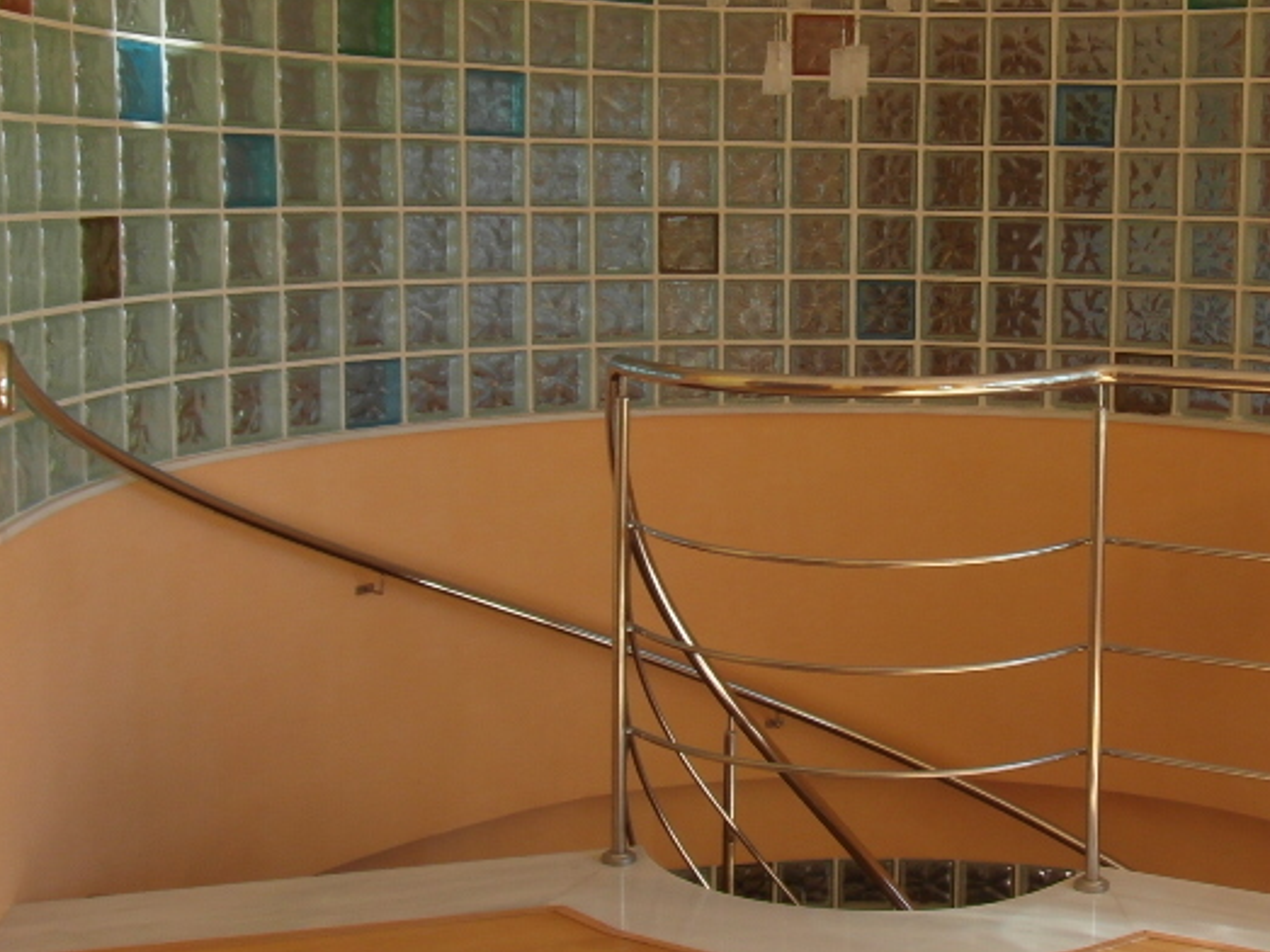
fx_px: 1724
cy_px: 413
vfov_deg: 30.8
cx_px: 942
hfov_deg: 39.4
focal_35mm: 47
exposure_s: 1/60
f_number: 4.6
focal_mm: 4
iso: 80
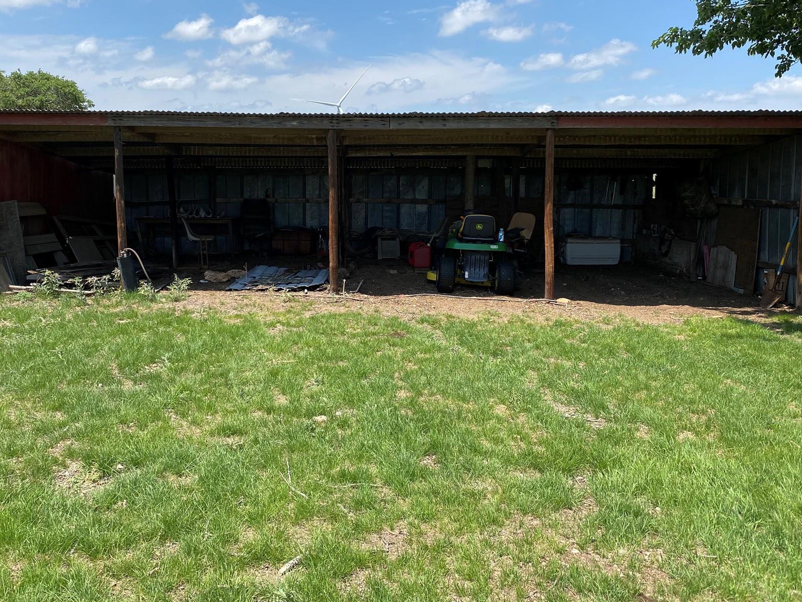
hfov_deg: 55.2
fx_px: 764
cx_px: 355
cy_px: 232
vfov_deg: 42.7
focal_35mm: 33
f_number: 1.8
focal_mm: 4.25
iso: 32
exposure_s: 1/2625
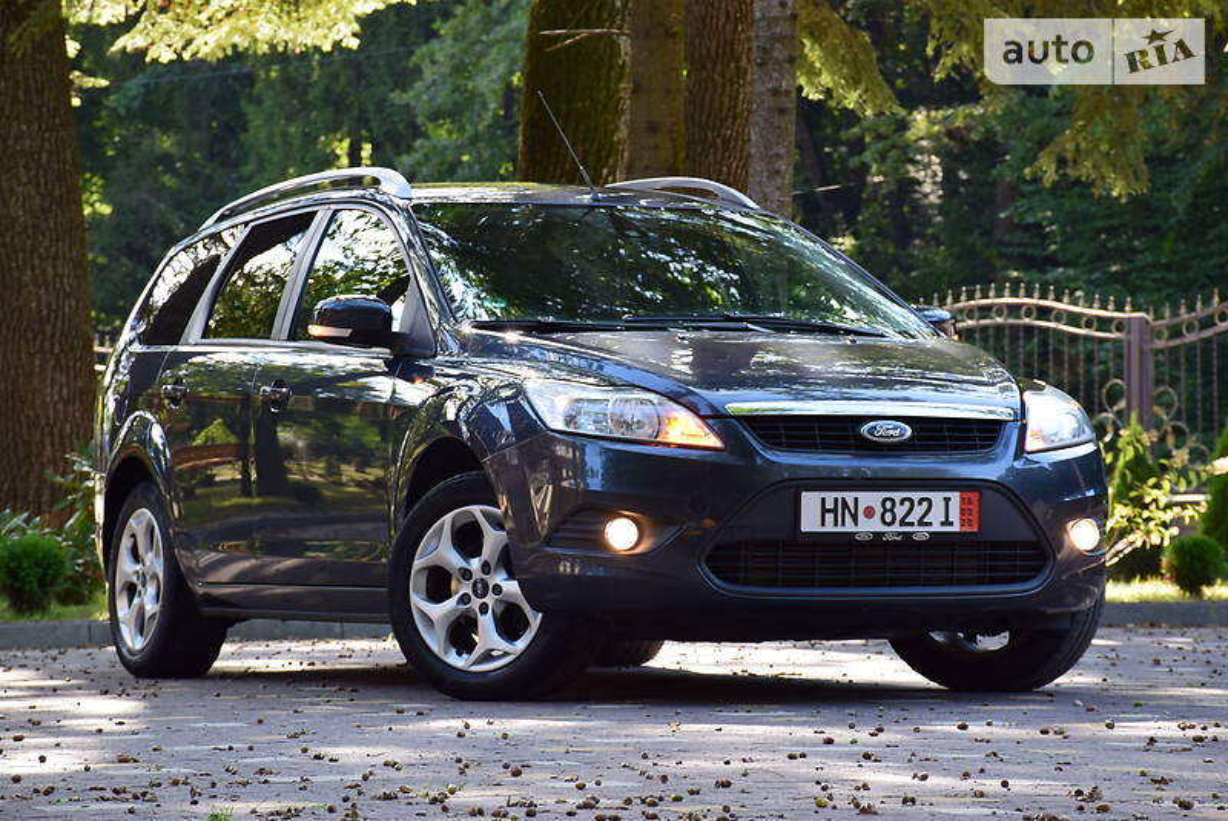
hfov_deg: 13.7
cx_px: 614
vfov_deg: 9.2
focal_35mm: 150
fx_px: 5121
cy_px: 410
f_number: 9
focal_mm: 100
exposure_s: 1/100
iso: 400
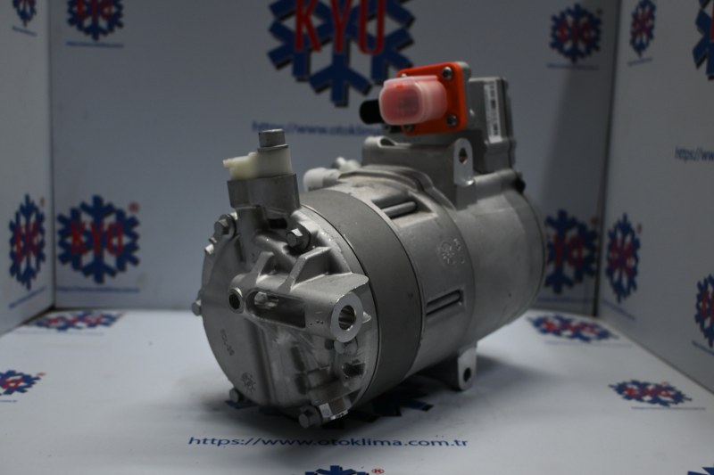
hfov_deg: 52.2
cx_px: 357
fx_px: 729
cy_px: 238
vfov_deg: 36.2
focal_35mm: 37
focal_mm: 24.5
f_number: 4.2
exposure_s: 1/125
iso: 500
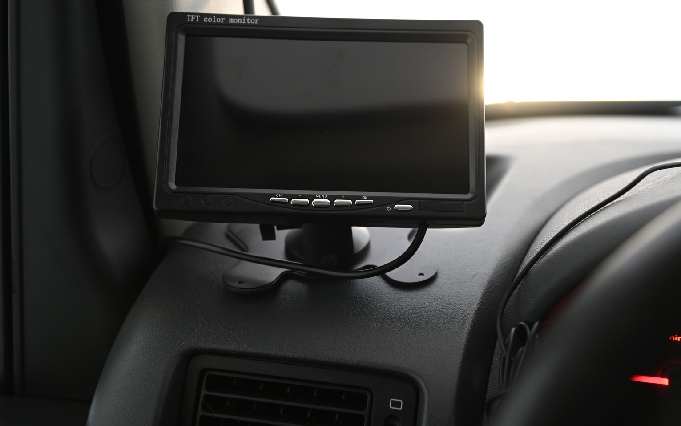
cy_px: 200
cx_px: 321
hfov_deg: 37.5
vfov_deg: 24.0
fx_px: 1002
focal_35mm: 54
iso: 2000
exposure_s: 1/25
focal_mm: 50
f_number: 4
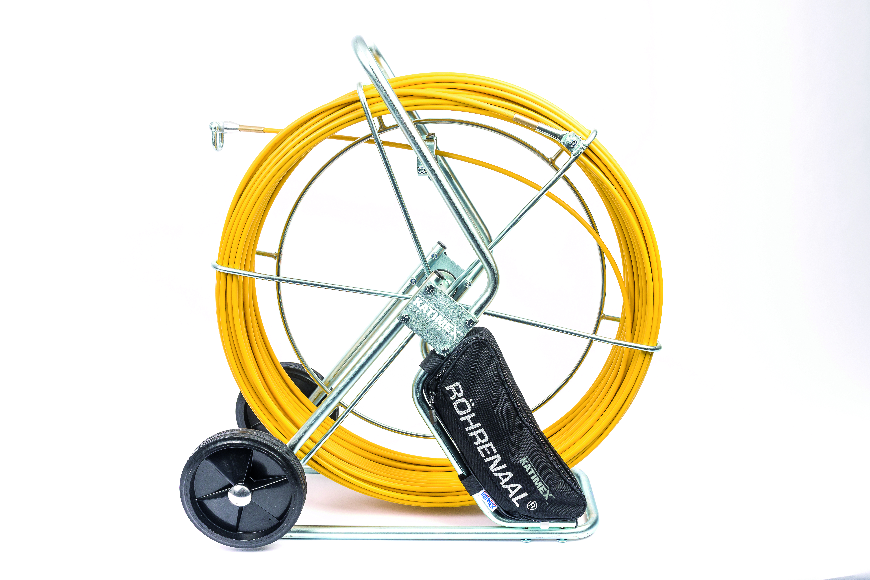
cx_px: 435
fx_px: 846
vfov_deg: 37.8
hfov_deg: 54.4
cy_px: 290
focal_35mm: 35
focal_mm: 35
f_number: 14
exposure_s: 1/160
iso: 100
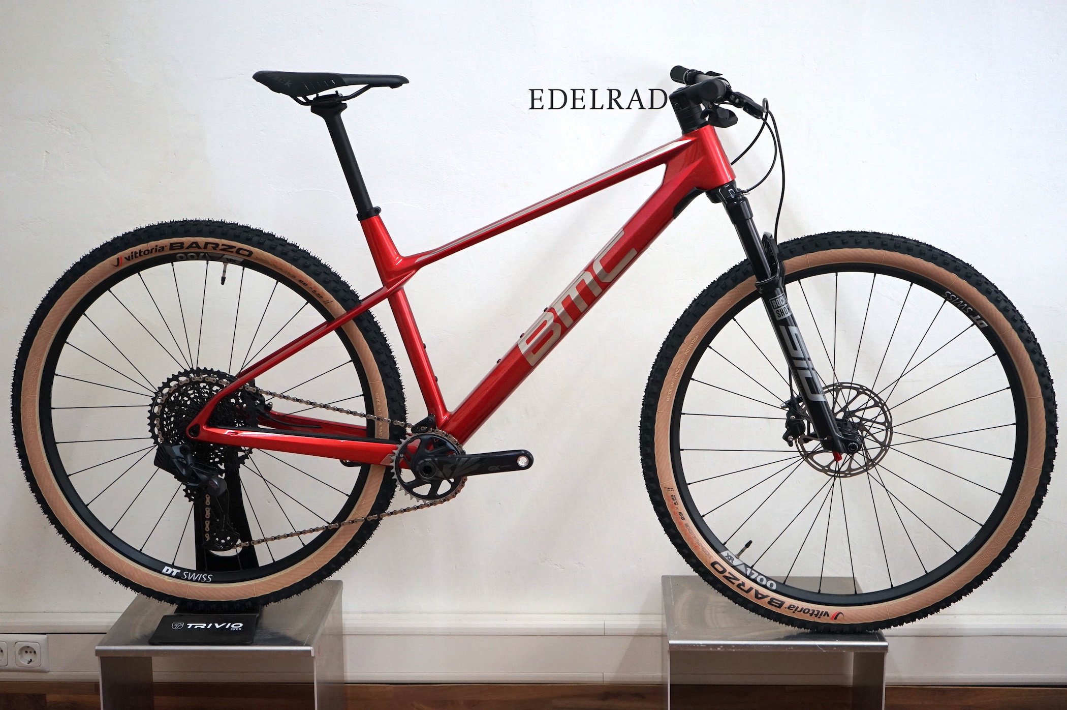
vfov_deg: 25.5
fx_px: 1569
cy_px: 355
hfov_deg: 37.6
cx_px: 534
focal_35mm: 53
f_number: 5
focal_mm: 53
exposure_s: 1/160
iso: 1250
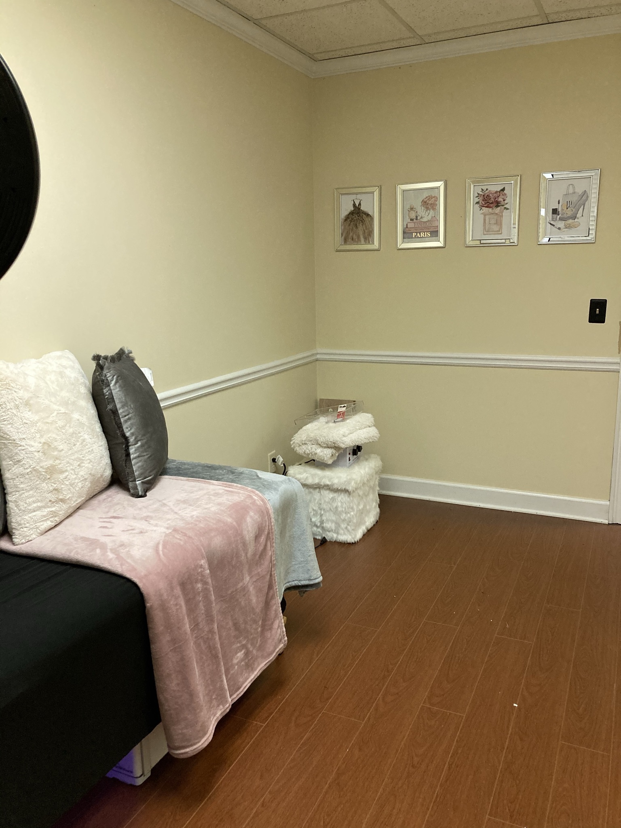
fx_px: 670
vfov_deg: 63.4
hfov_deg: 49.7
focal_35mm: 28
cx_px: 310
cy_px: 414
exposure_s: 1/60
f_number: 1.8
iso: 250
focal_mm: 3.99
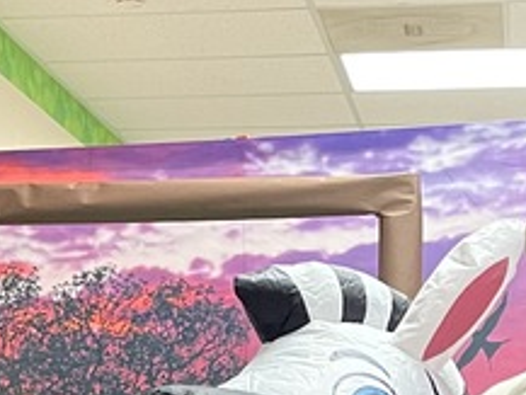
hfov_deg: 16.6
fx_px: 1794
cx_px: 126
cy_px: 521
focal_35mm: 118
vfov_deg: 12.2
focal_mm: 5.1
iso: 320
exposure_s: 1/60
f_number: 1.6
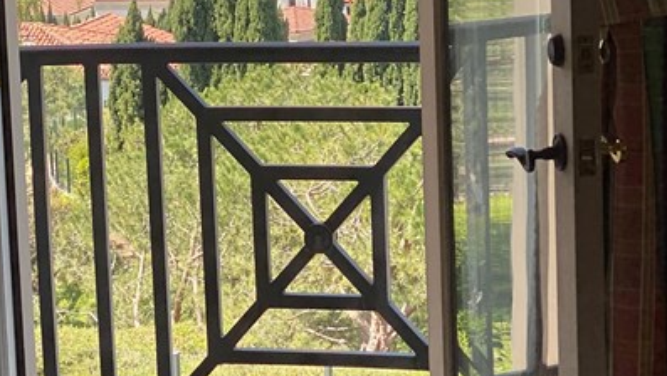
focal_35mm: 146
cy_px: 159
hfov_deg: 14.7
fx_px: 2584
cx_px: 190
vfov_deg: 8.3
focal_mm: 6
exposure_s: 1/333
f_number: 2
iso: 20
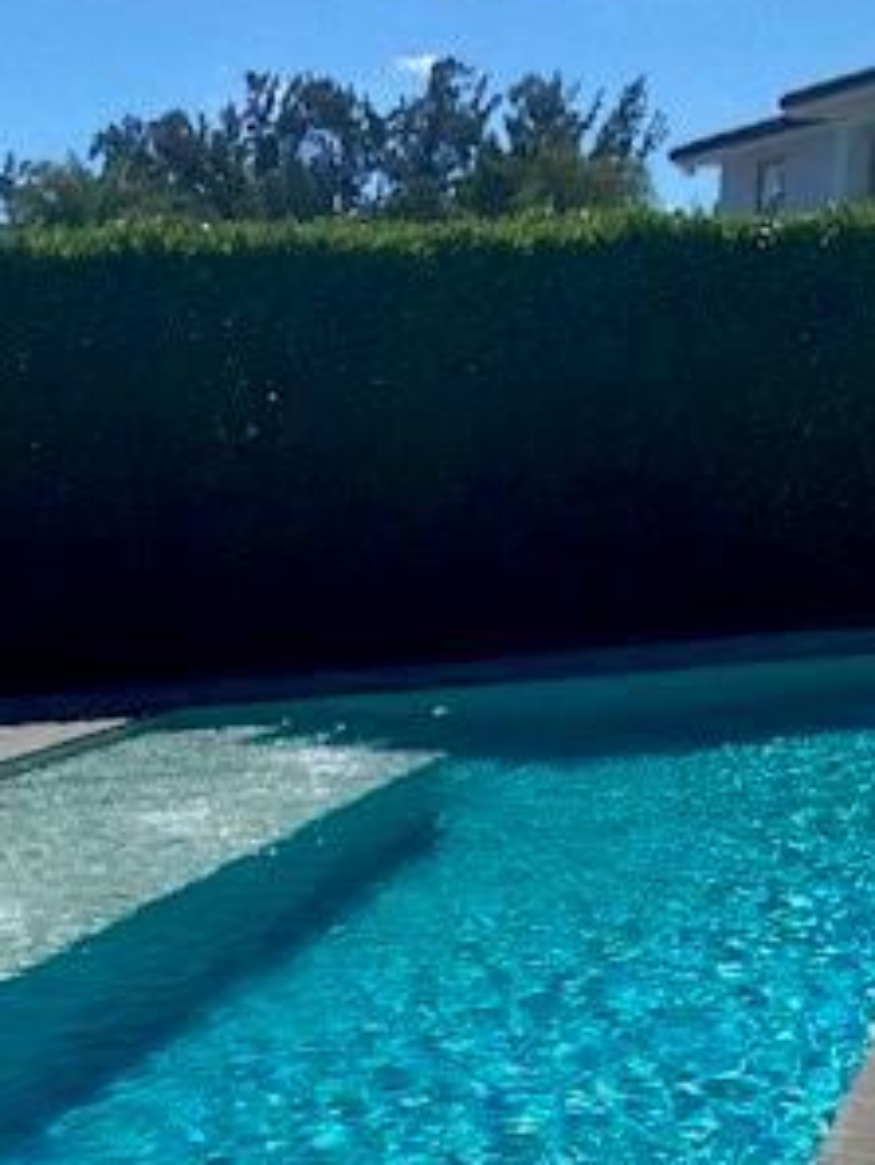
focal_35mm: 56
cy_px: 1134
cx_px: 251
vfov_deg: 32.0
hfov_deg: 25.9
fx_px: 1886
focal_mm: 4.25
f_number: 1.8
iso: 32
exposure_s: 1/5495
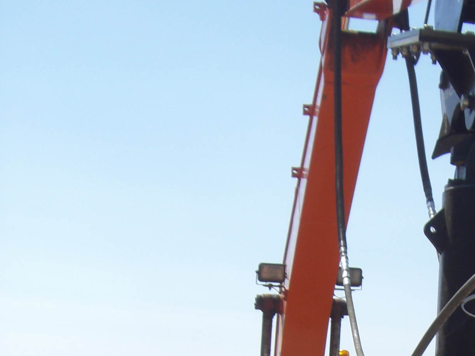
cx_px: 477
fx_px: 1400
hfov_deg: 18.7
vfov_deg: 13.6
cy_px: 546
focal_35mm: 102
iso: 64
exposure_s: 1/200
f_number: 8
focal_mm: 6.2
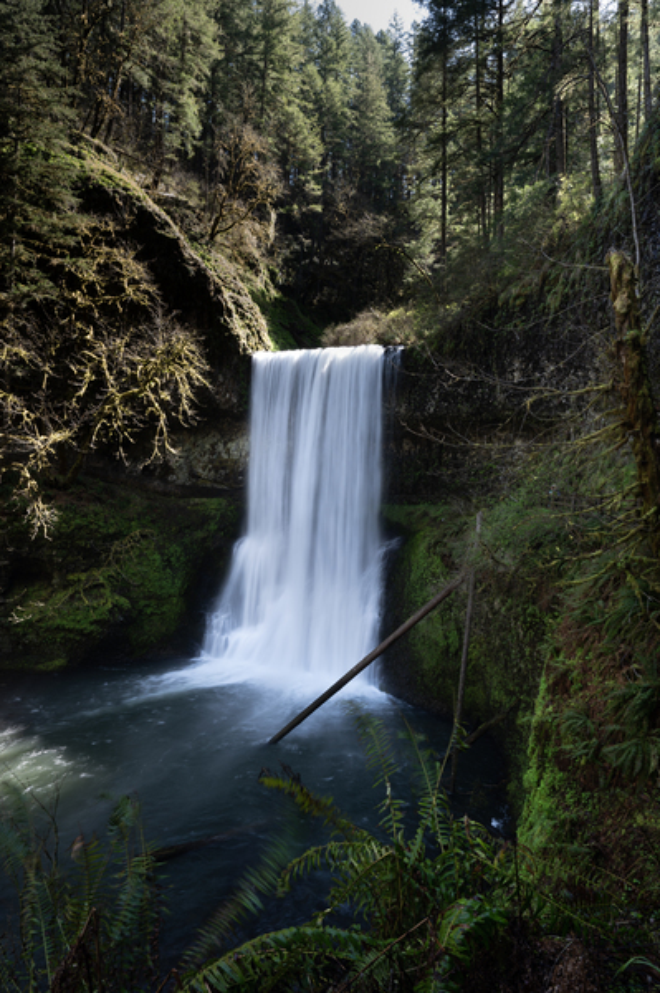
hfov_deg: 59.4
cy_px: 496
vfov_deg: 81.3
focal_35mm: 21
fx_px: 578
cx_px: 330
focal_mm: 21
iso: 125
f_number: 11
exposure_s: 1/4
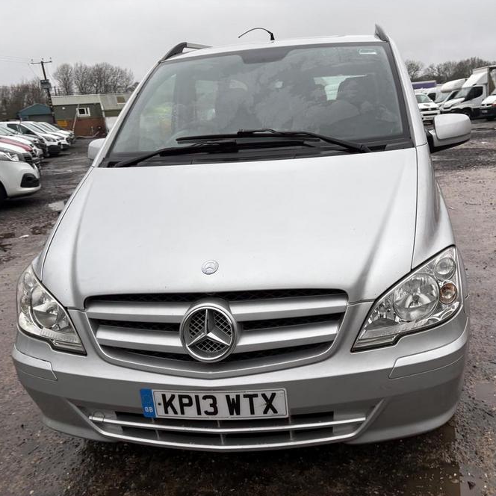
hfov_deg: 52.2
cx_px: 297
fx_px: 503
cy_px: 247
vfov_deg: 52.5
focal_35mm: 31
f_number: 1.6
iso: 80
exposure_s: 1/122
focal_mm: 5.96
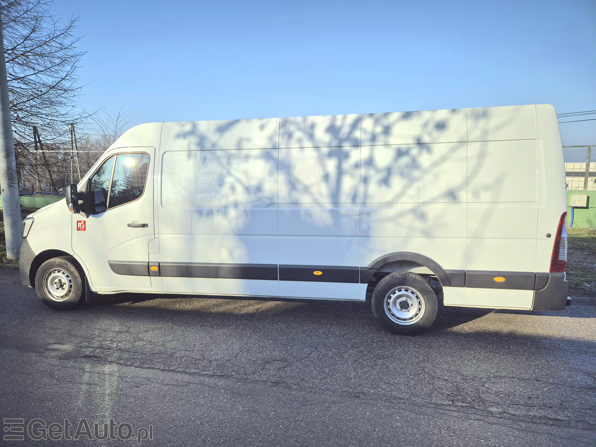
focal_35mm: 23
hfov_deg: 73.9
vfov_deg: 58.9
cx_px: 298
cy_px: 224
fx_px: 396
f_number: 1.8
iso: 25
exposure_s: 1/2500
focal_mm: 5.4
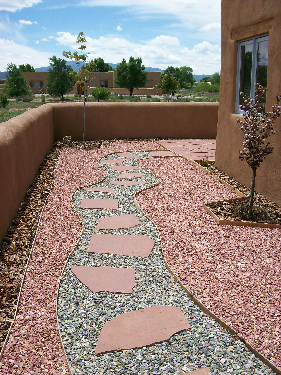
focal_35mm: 36
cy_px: 188
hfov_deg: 39.6
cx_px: 140
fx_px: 390
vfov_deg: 51.4
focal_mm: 6
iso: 80
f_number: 4.8
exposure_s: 1/606
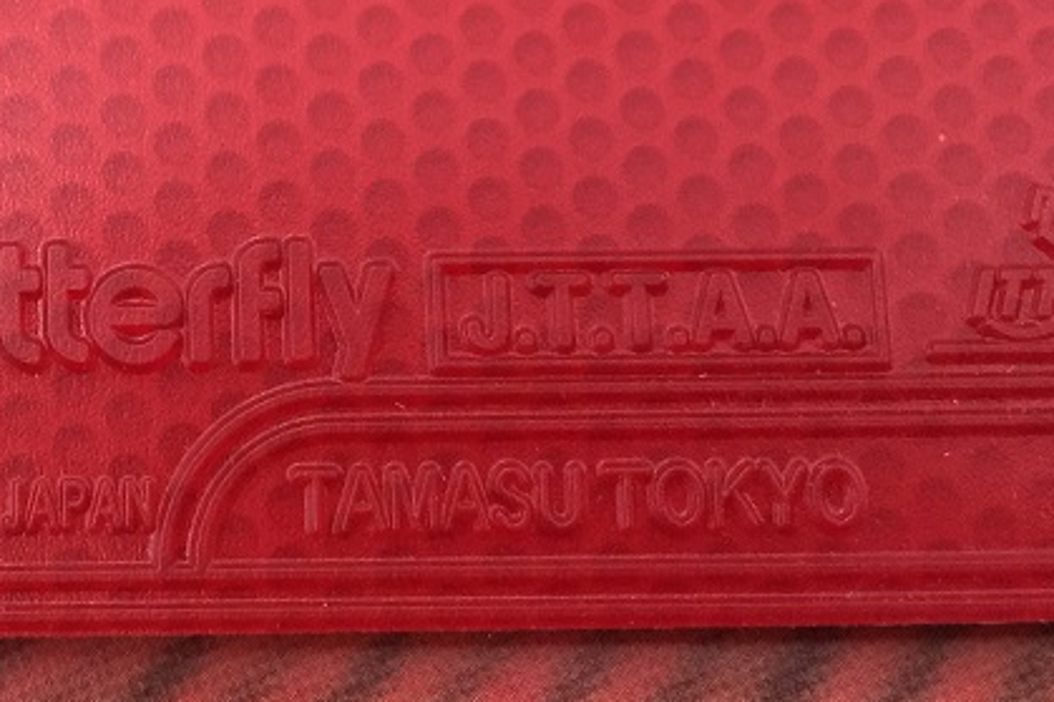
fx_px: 2107
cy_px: 123
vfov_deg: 18.7
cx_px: 20
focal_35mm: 72
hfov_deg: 26.7
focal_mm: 4.15
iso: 100
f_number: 2.2
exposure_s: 1/17
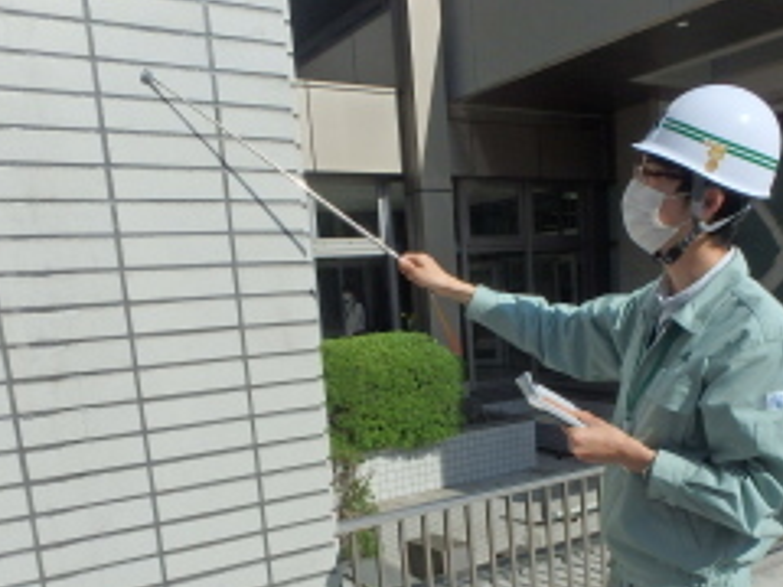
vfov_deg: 39.1
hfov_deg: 52.0
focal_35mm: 35
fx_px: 792
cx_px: 496
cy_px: 473
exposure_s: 1/800
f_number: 6
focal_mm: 3.7
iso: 125
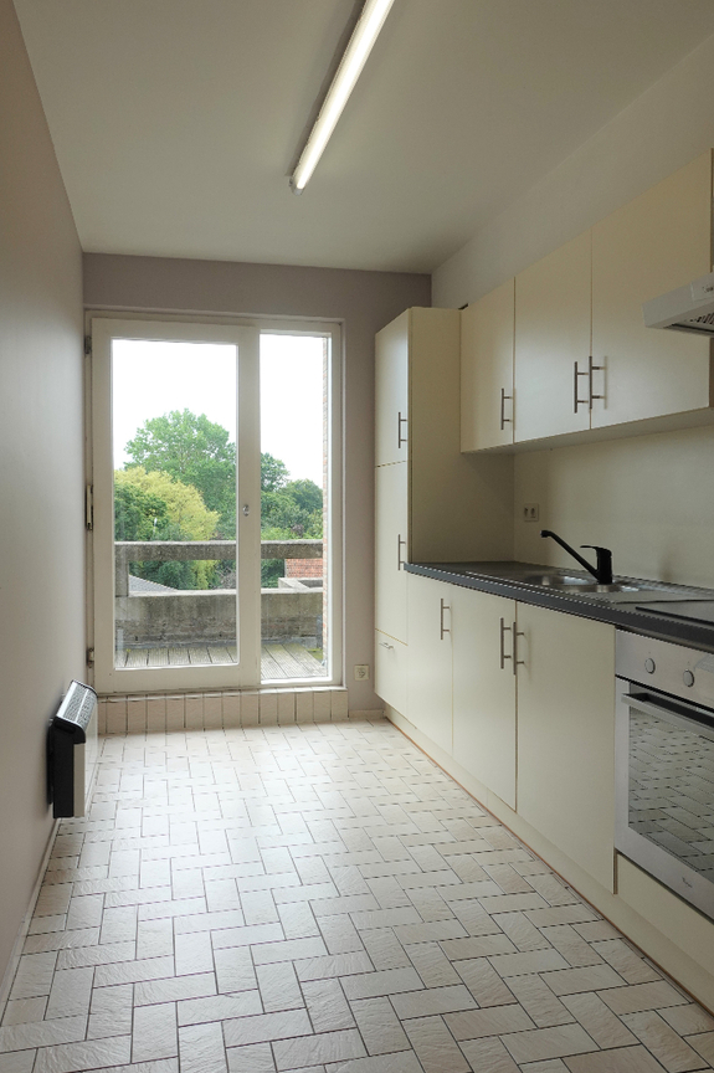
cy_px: 529
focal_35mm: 25
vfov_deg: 71.5
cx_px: 348
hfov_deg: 51.2
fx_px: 745
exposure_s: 1/100
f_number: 5.6
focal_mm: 8.8
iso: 125
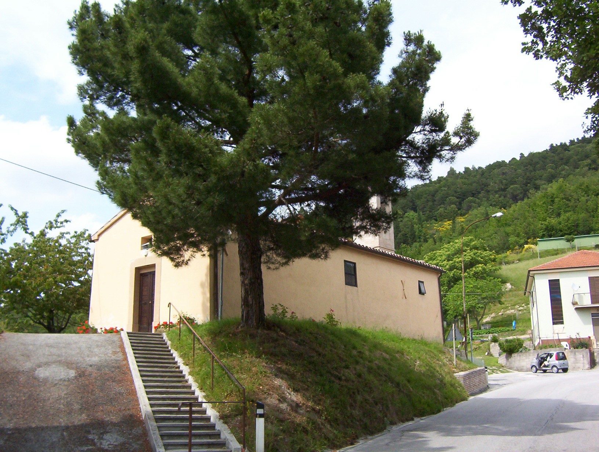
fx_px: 624
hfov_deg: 51.2
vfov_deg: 39.8
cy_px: 226
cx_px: 300
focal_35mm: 36
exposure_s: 1/389
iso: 100
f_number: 5.24
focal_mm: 5.54
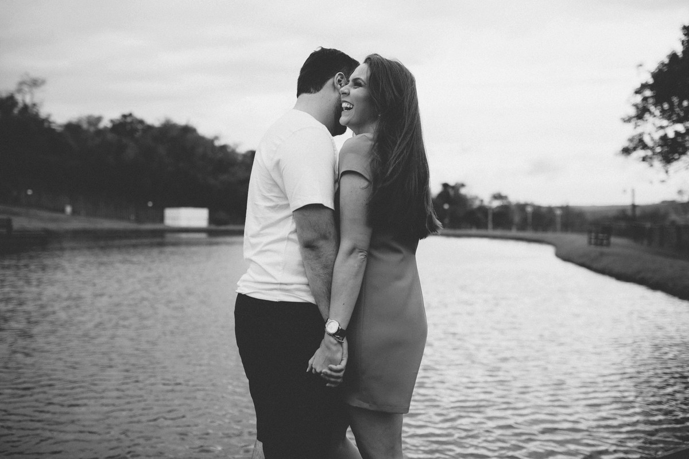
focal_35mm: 35
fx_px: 670
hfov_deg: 54.4
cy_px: 230
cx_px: 344
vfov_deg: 37.9
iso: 500
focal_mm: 35
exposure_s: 1/2000
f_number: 2.2
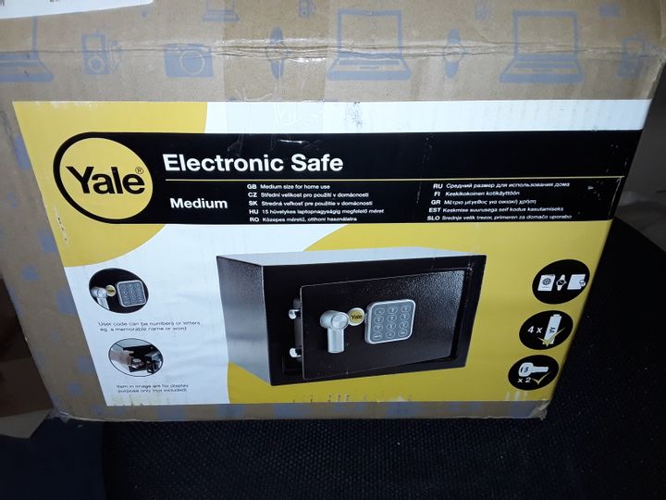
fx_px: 519
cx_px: 333
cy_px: 250
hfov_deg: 65.3
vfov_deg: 51.4
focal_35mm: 27
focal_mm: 2.91
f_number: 1.9
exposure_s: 1/100
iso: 80
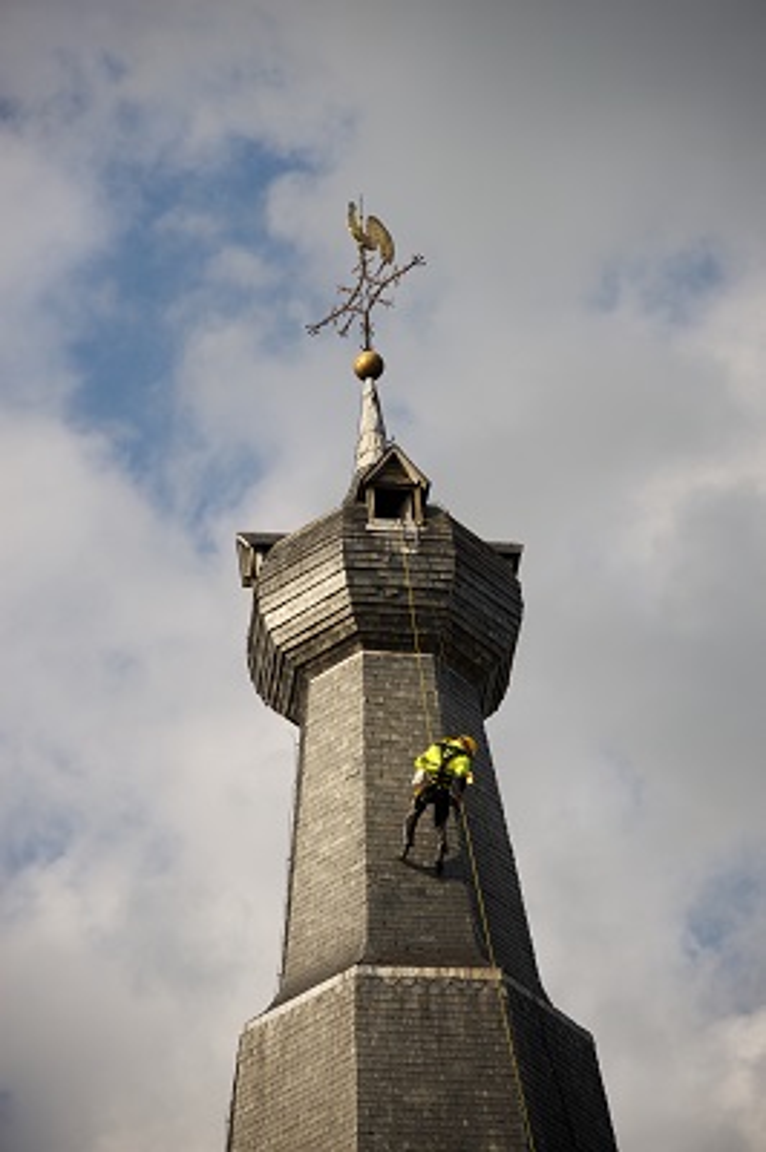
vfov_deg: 11.4
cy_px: 576
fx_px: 5755
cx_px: 383
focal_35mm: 180
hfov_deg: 7.6
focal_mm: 180
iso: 400
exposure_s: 1/2000
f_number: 5.6
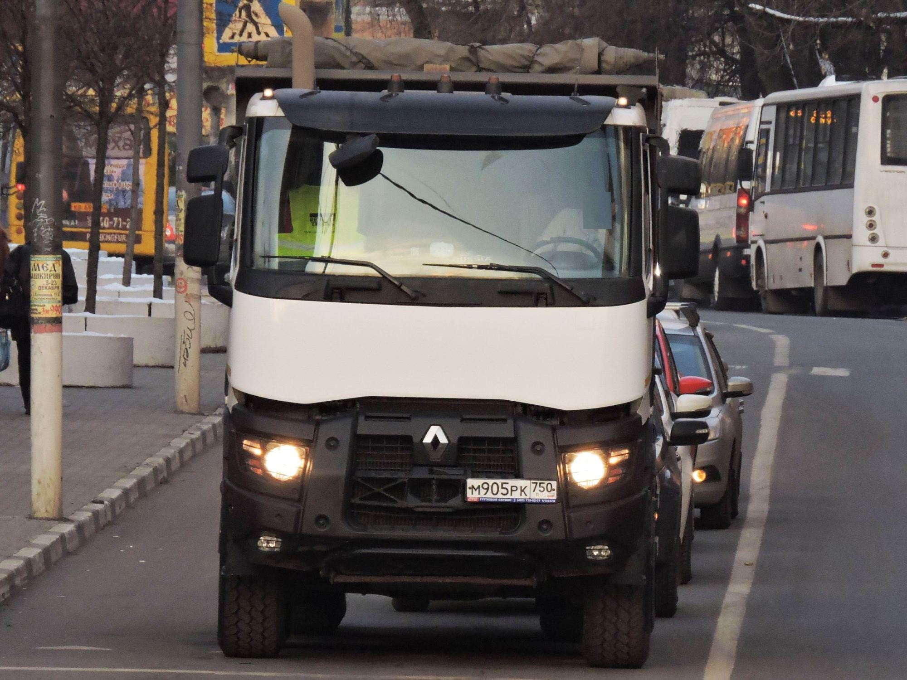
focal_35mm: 650
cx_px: 454
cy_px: 340
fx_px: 17031
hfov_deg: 3.1
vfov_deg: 2.3
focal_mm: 116.5
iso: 400
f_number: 5.6
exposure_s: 1/200
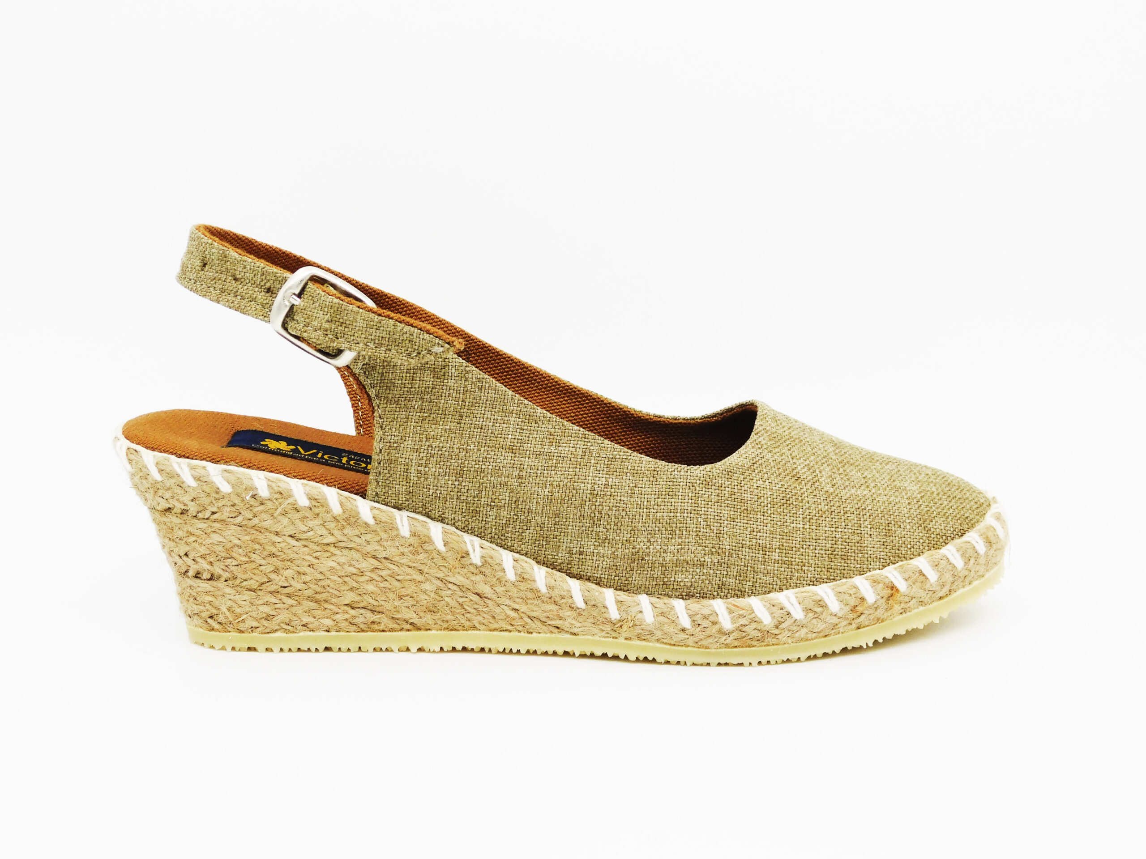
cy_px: 430
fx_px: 2351
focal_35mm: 71
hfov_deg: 27.4
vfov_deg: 20.7
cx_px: 573
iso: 125
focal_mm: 12.6
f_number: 4.3
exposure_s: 1/320
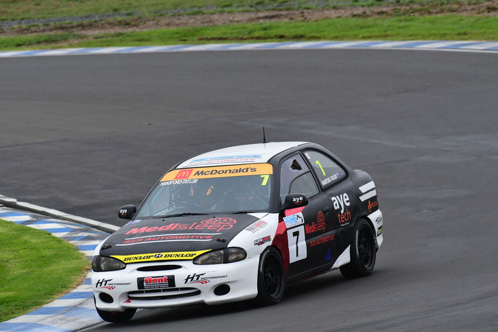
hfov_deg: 2.7
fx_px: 10378
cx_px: 249
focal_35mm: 750
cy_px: 166
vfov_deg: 1.8
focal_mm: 500
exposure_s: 1/640
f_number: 9
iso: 1000
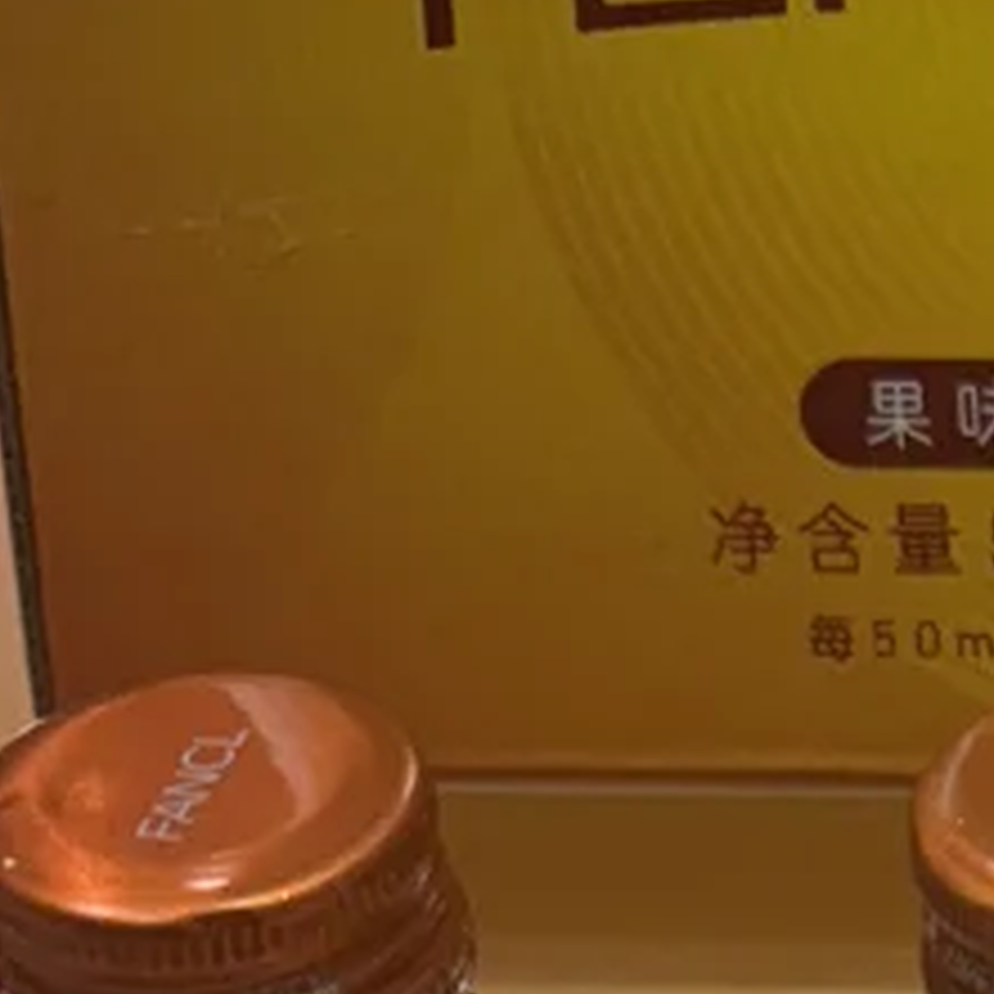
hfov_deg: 11.5
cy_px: 2096
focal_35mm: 138
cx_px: 1921
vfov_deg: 11.2
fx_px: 4483
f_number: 1.78
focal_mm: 6.76
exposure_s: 1/757
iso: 80
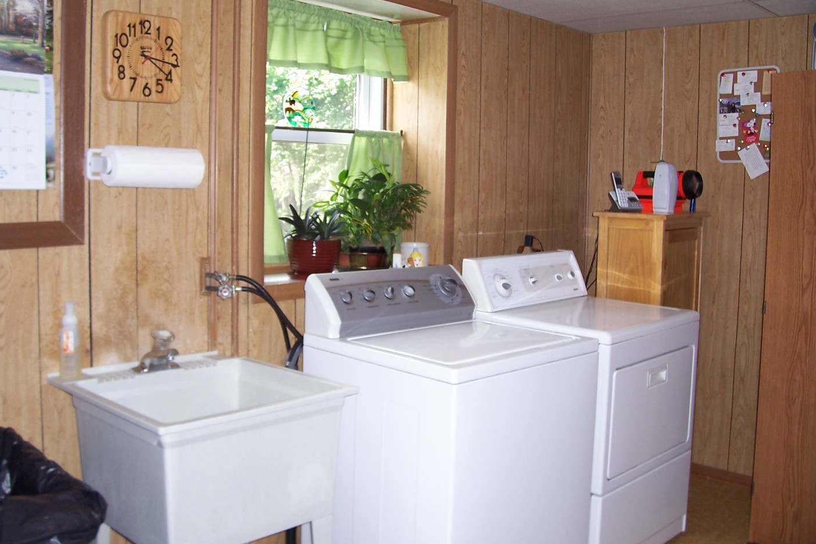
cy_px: 256
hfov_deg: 53.1
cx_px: 403
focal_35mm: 36
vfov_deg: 36.9
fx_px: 816
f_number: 2.7
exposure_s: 1/60
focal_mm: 5.6
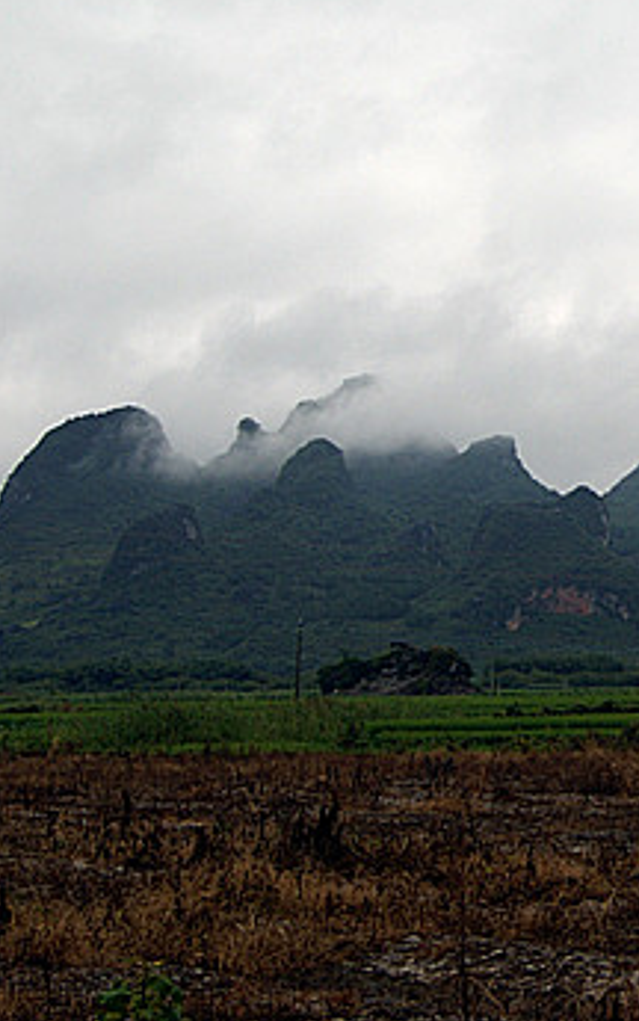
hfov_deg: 10.2
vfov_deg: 16.8
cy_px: 348
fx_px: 3456
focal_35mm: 124
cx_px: 958
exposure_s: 1/80
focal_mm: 35
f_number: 9
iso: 100
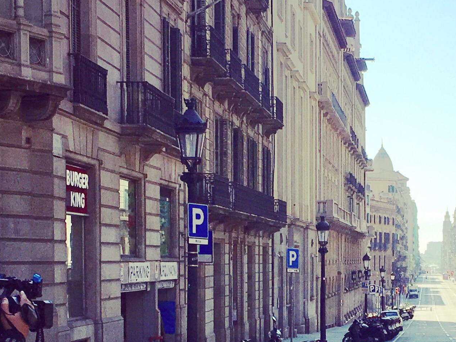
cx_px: 371
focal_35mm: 90
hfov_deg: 21.5
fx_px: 1186
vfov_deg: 16.2
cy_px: 320
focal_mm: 4.15
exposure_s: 1/1603
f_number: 2.2
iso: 25
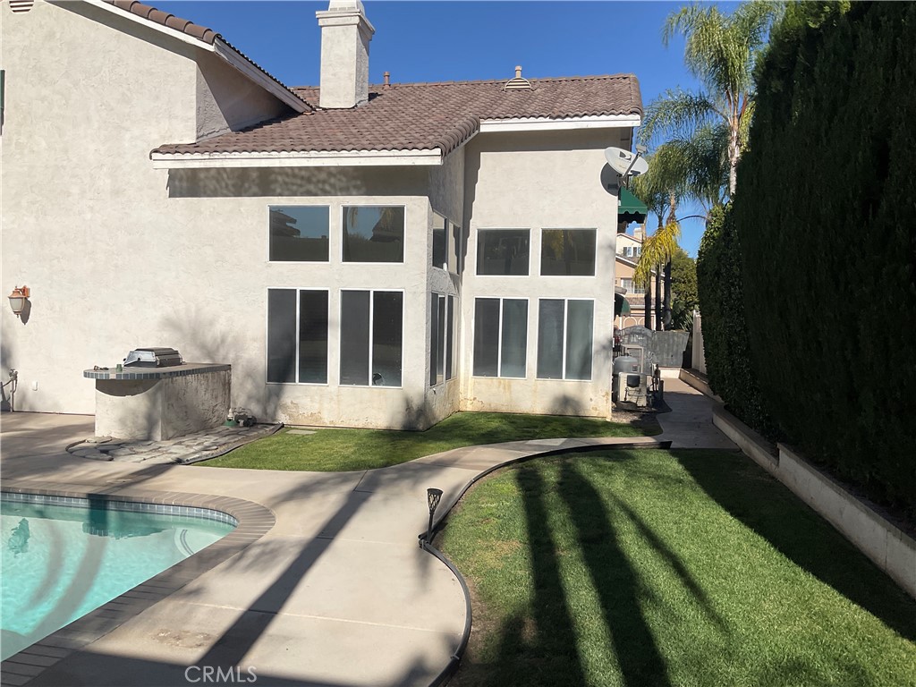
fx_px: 767
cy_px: 344
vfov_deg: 48.2
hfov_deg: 61.7
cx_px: 458
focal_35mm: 29
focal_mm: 3
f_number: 1.8
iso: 16
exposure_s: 1/4065
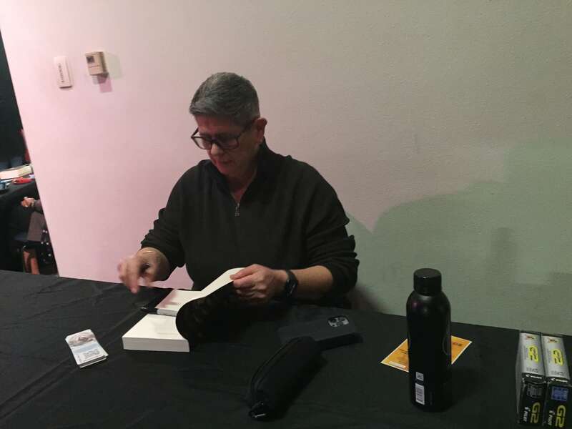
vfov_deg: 48.2
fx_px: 479
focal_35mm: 29
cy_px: 214
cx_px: 286
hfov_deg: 61.7
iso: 320
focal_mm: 4.15
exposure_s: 1/15
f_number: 2.2
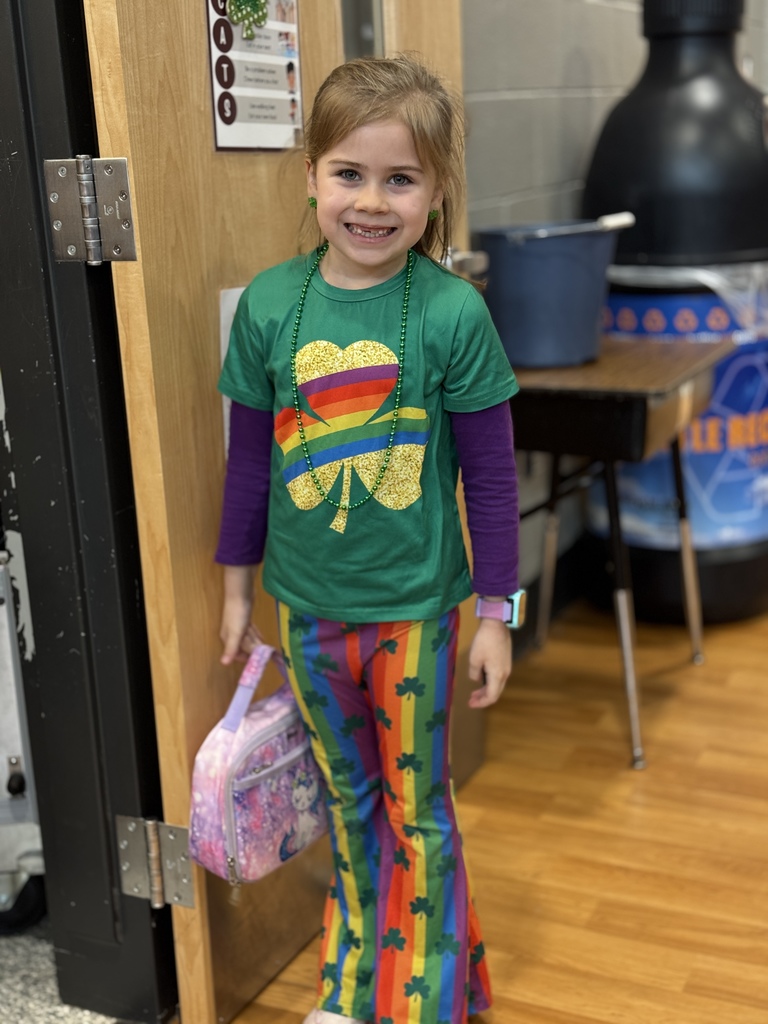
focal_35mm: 48
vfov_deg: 39.7
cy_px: 512
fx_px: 1420
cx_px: 384
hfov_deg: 30.3
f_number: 1.78
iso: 100
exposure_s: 1/60
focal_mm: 6.76
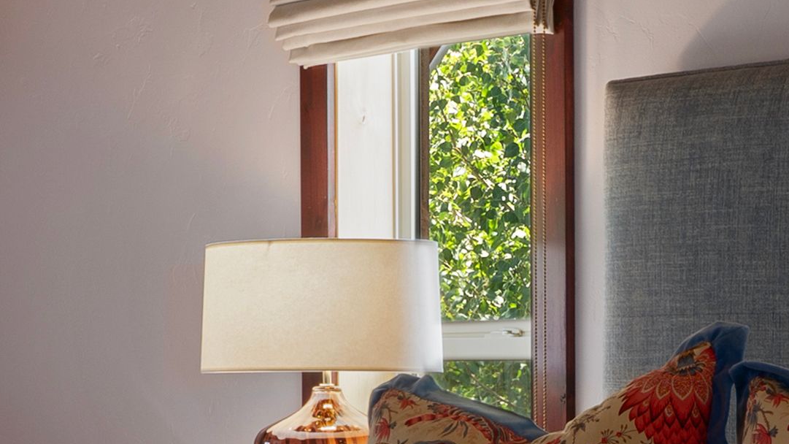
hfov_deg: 16.4
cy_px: 402
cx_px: 356
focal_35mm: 131
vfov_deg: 9.2
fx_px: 2741
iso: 100
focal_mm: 17
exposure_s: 3.2
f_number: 11
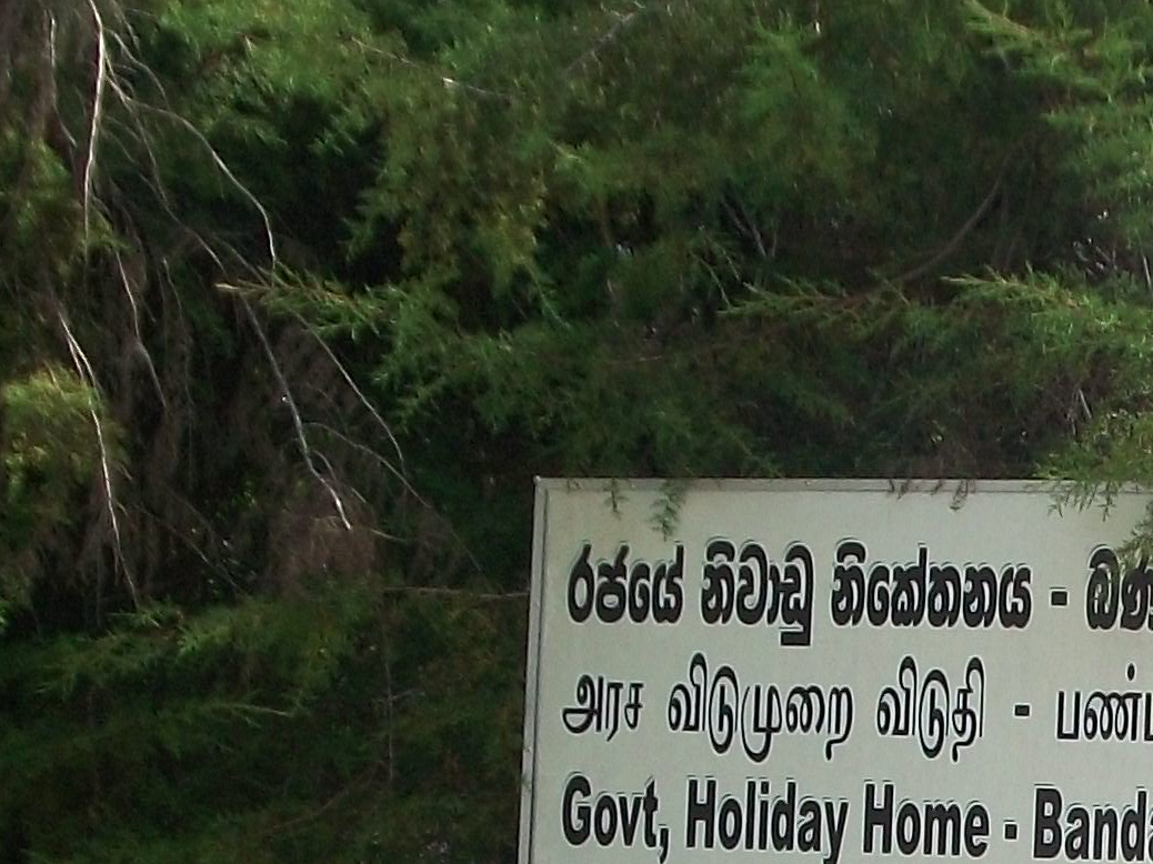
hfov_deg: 16.8
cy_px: 1044
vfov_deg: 12.8
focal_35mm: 113
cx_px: 1340
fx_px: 3763
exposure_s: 1/640
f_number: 2.9
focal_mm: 5.7
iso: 80
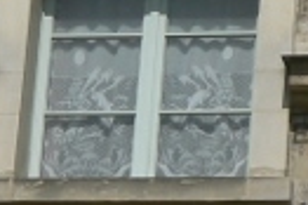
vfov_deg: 2.3
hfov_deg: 3.5
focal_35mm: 594
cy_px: 12
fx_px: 5076
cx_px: 162
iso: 80
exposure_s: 1/640
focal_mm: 19.5
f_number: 8
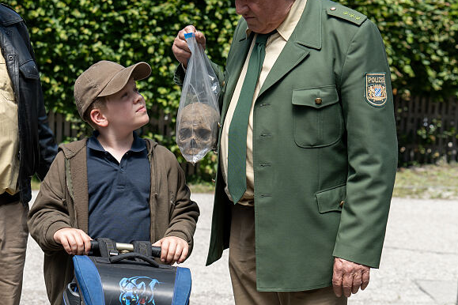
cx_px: 117
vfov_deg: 18.9
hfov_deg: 27.7
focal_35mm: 72
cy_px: 209
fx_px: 916
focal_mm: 35
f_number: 2.8
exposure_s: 1/500
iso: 100
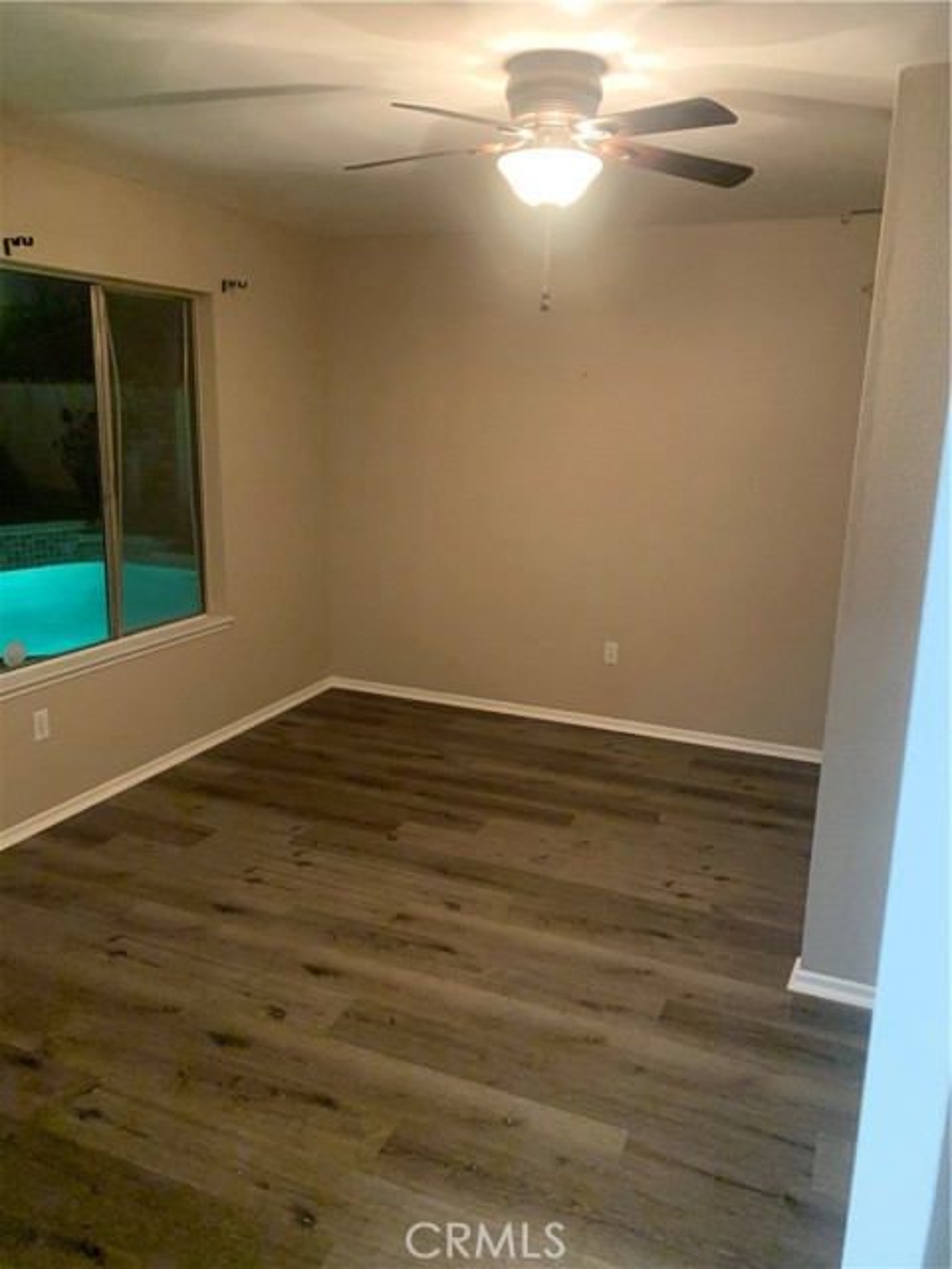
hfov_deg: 53.1
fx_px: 953
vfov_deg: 67.3
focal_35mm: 26
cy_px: 634
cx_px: 476
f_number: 1.8
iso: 640
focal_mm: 4.25
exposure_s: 1/30
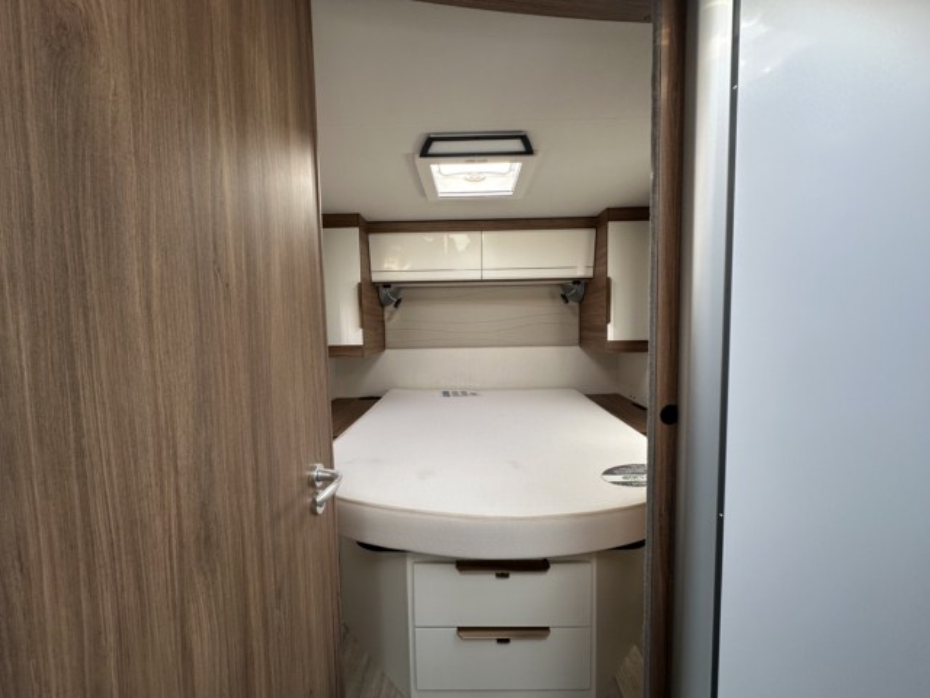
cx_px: 465
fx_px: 376
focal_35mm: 14
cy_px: 349
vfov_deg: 85.7
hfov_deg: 102.1
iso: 100
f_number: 2.2
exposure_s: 1/99
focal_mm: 2.22
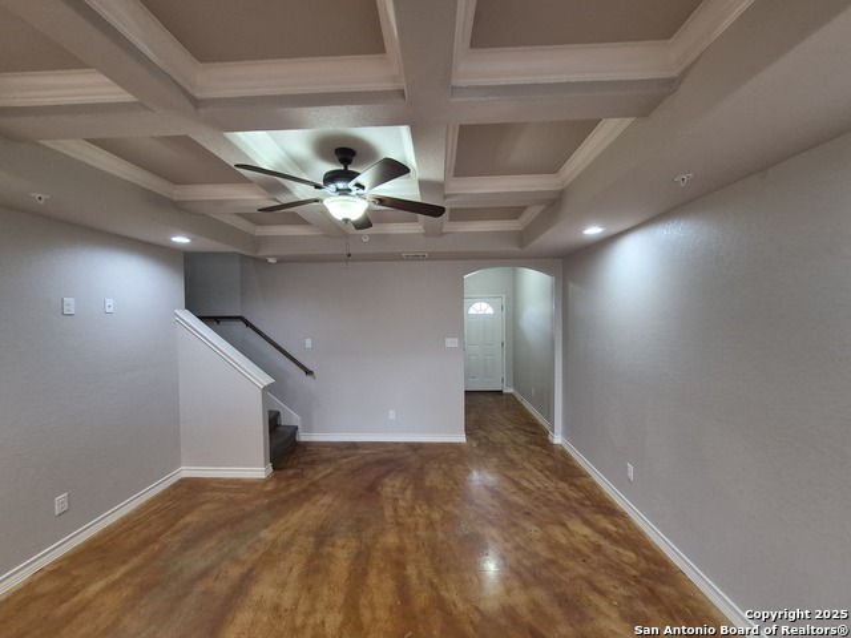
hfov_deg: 106.2
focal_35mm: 13
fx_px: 320
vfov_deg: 89.9
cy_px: 319
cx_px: 426
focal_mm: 1.74
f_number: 2.2
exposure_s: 1/60
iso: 320
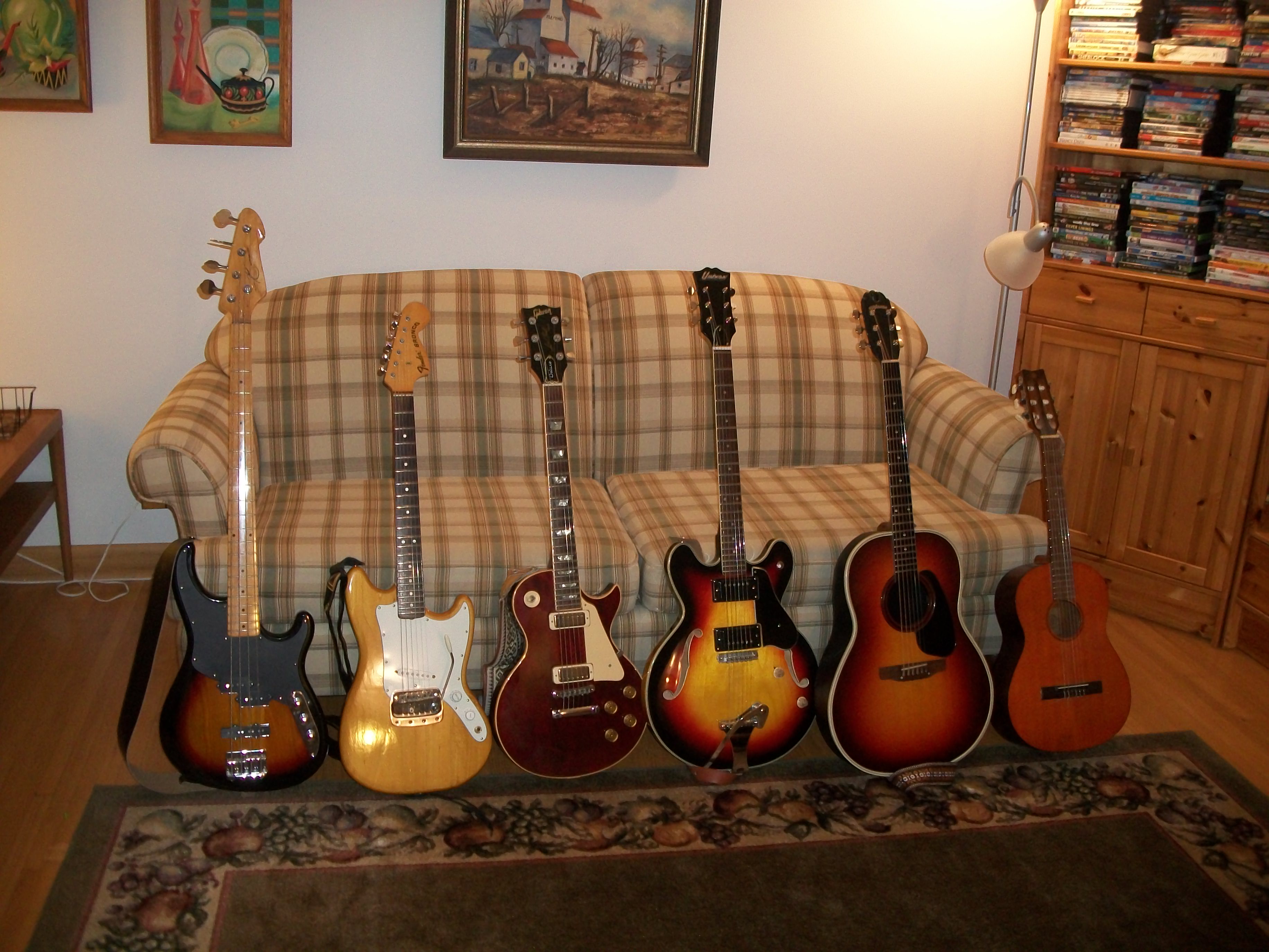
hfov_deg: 56.8
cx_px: 634
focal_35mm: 32
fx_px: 1173
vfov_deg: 44.2
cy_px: 476
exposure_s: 1/30
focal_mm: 5.7
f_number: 2.9
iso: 160
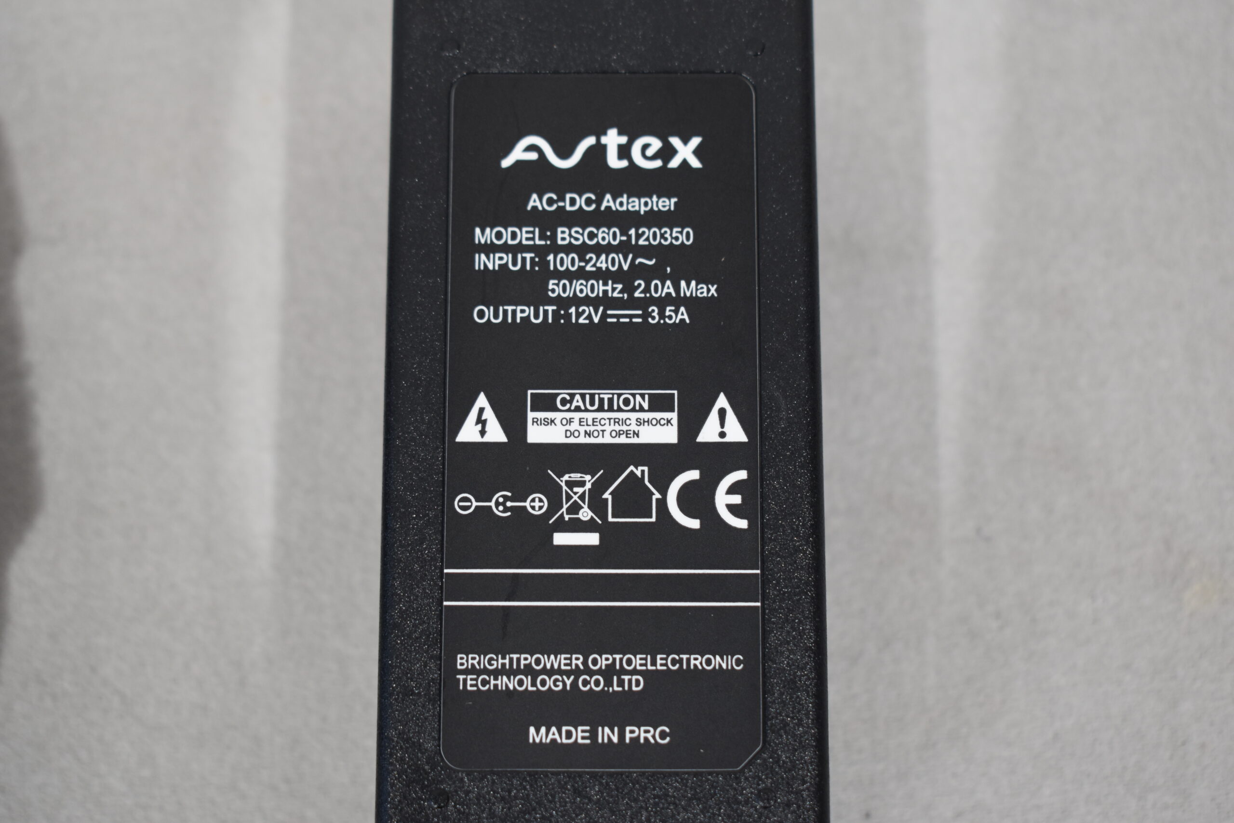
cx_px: 617
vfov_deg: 22.6
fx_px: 2057
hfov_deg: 33.4
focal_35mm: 60
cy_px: 412
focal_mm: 40
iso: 450
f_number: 5.6
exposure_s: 1/60
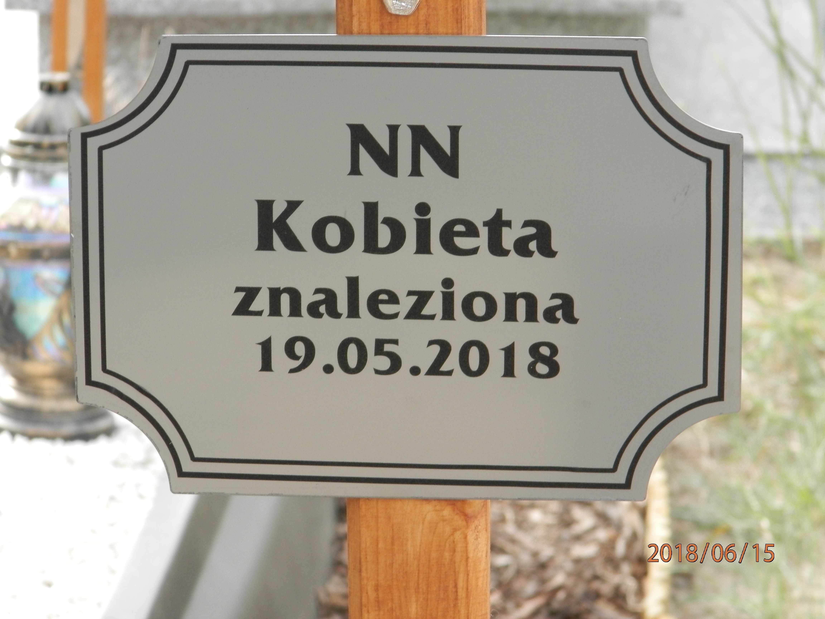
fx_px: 4290
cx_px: 412
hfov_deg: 11.0
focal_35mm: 180
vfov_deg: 8.2
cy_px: 310
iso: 200
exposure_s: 1/80
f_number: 5.1
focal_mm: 32.1
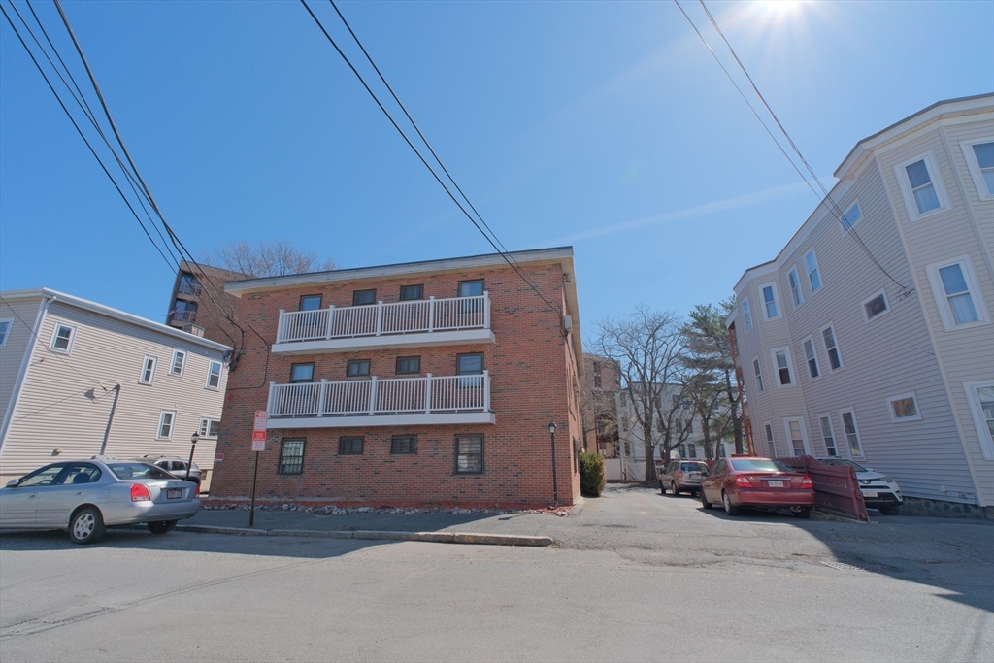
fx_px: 414
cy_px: 332
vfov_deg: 77.3
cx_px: 497
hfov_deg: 100.4
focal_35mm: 15
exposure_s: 1/120
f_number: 8
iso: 125
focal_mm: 10
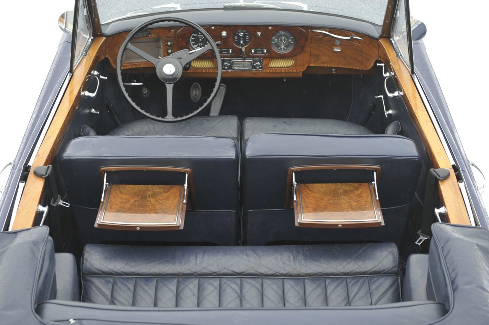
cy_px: 162
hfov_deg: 32.4
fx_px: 842
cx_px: 244
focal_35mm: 62
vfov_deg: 21.9
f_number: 4.5
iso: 400
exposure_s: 1/125
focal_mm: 62
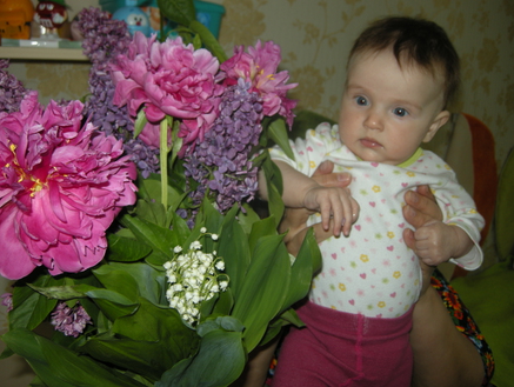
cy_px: 189
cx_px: 255
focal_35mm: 36
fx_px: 535
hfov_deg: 51.3
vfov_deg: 39.7
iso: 64
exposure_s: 1/30
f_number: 2.7
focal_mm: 7.5
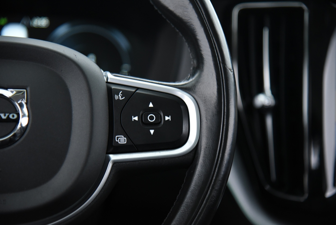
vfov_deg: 14.9
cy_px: 112
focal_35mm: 92
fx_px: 859
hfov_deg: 22.1
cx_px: 168
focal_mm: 92
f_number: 4
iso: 4000
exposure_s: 1/20
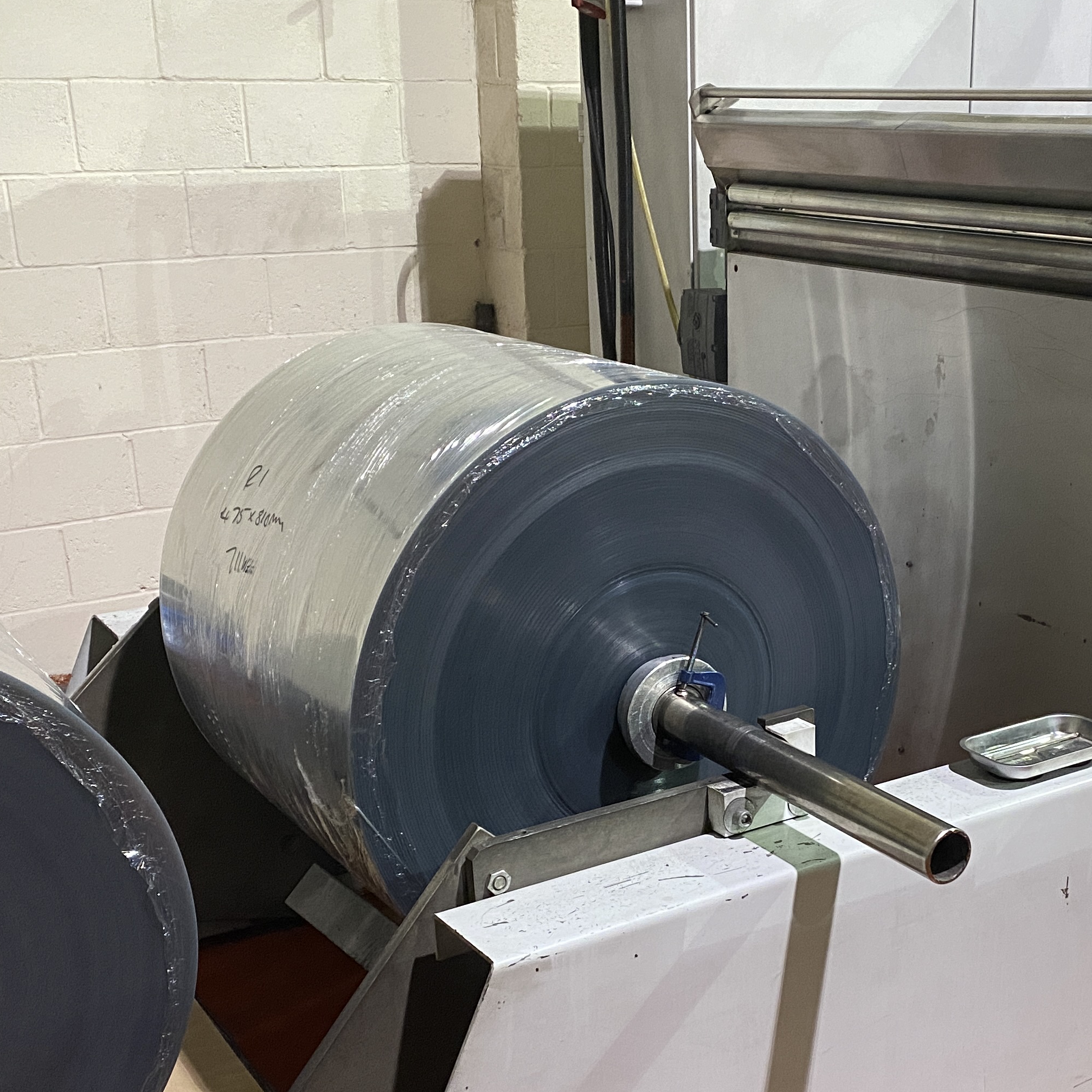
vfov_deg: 36.3
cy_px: 756
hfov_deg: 36.4
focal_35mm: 46
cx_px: 740
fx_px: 1642
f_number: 1.8
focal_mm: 4.25
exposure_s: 1/50
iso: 400
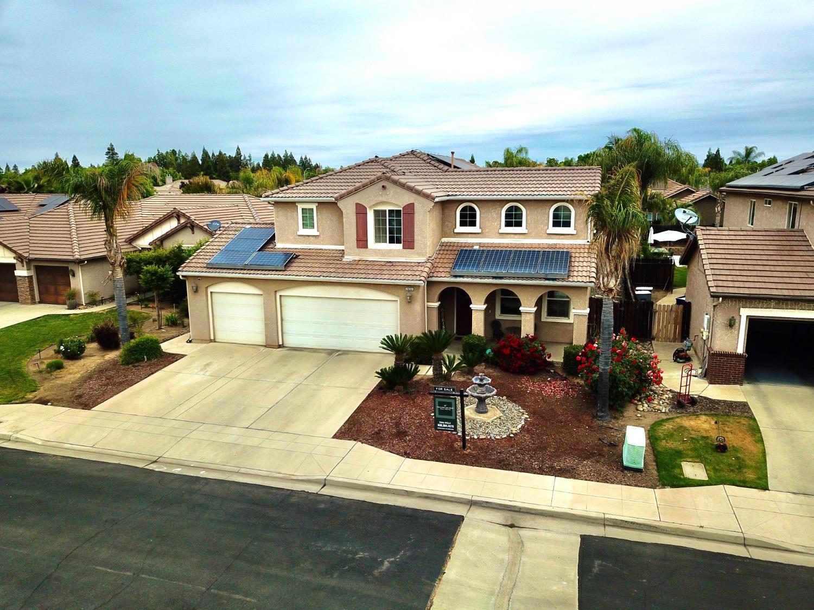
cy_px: 305
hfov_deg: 67.3
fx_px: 611
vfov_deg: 53.1
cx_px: 407
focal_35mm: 26
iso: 100
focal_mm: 4.73
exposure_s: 1/741
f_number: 2.2
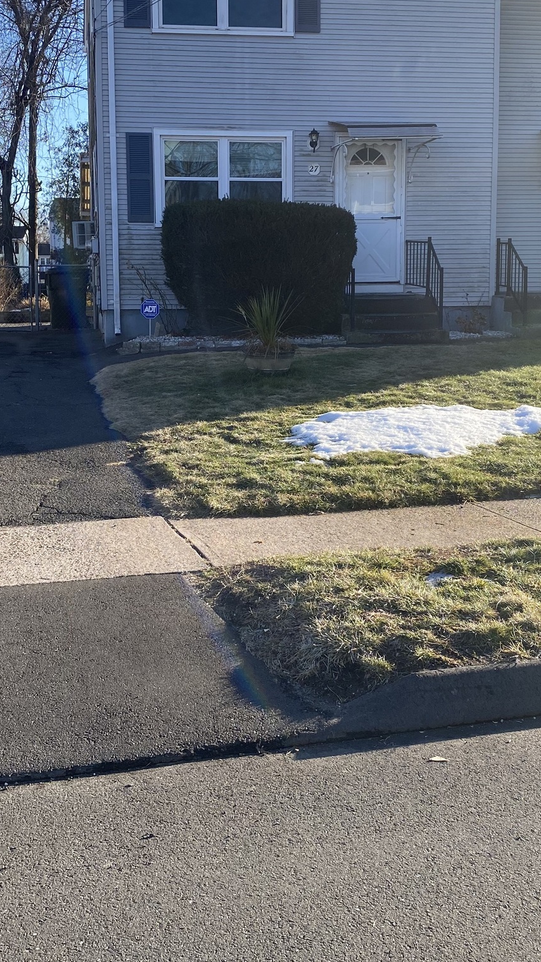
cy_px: 410
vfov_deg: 47.2
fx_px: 1096
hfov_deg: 27.7
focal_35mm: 43
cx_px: 267
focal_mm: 4.25
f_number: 1.8
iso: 32
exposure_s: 1/1147
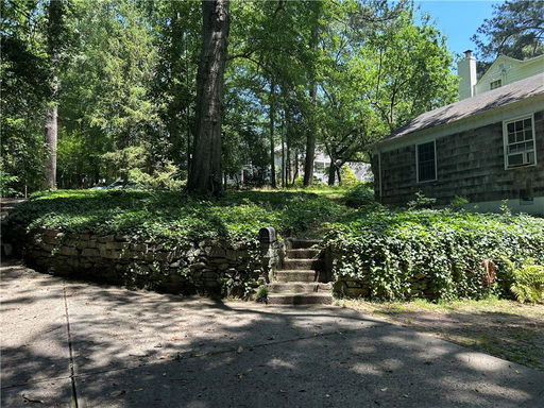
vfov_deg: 53.1
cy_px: 204
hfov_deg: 67.3
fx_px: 409
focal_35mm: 26
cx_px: 272
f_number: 1.5
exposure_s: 1/466
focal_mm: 5.7
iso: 50
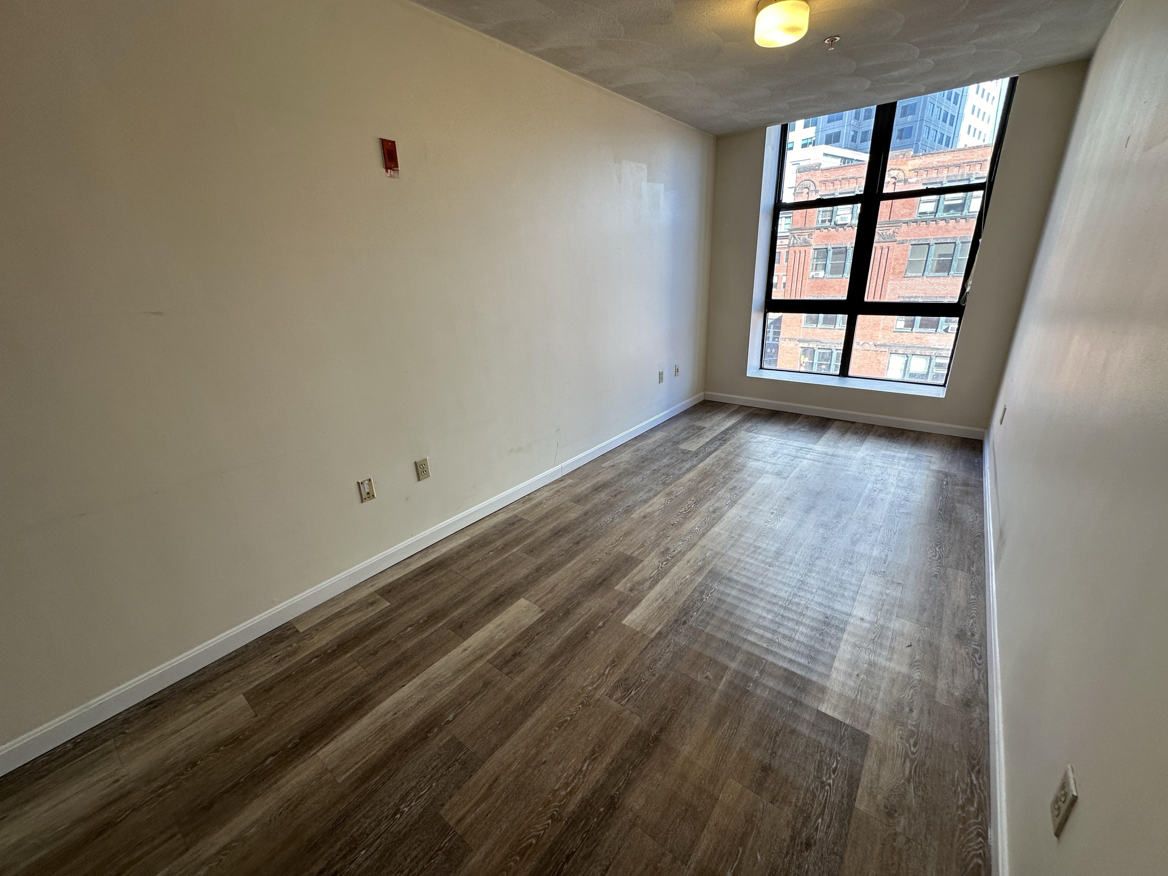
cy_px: 438
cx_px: 584
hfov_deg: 102.1
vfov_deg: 85.7
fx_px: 472
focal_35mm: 14
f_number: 2.2
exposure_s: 1/120
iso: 64
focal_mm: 2.22
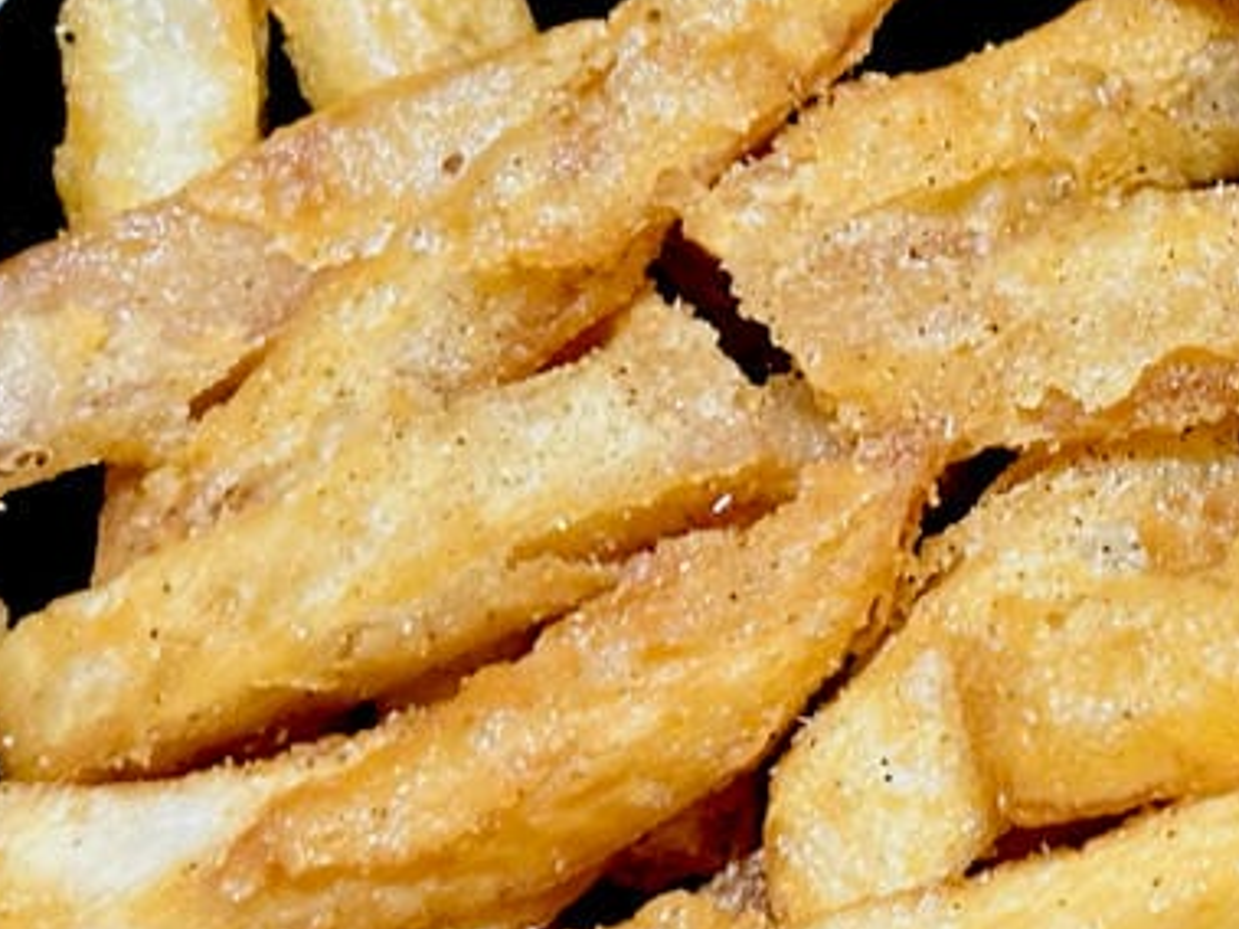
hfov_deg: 12.7
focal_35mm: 152
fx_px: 5439
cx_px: 1389
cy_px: 396
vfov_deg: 9.8
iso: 640
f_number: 1.78
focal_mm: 6.86
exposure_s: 1/30
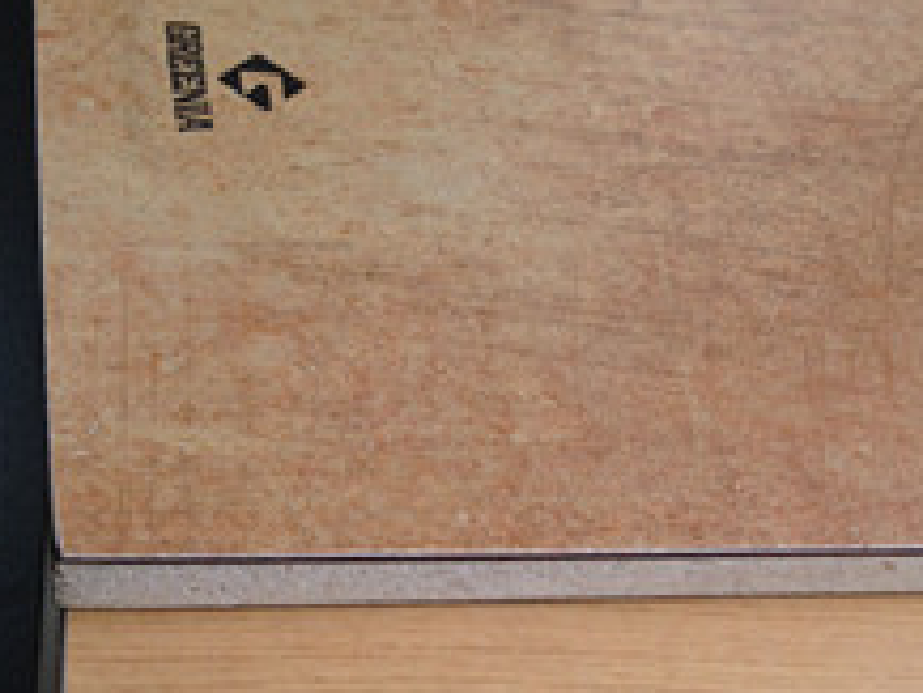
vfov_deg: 23.0
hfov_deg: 30.7
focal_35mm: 63
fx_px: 1681
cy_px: 546
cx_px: 500
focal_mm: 4.28
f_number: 2.4
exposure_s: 1/30
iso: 64
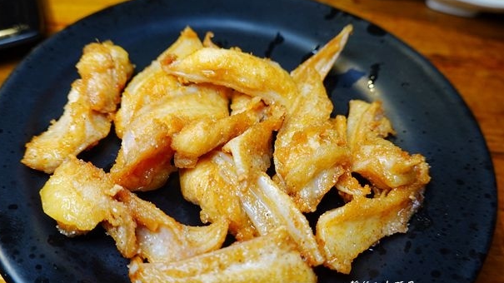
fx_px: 361
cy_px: 149
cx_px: 234
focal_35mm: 27
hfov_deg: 69.8
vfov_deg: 42.9
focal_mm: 9
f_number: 2.8
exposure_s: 1/60
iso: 125
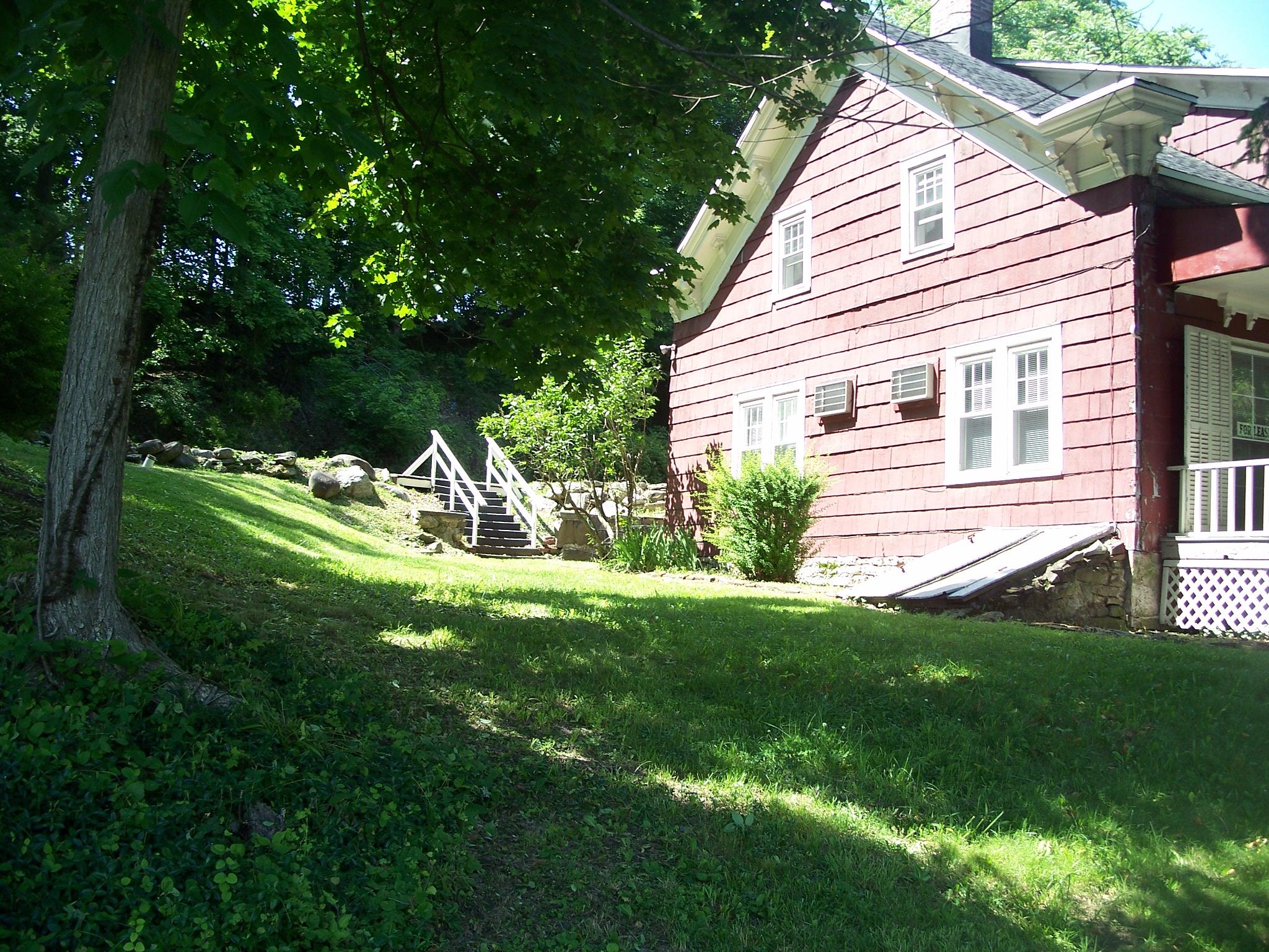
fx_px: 1356
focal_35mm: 37
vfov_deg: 38.7
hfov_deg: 50.1
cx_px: 634
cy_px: 476
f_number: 2.8
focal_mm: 7.8
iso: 64
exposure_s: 1/125
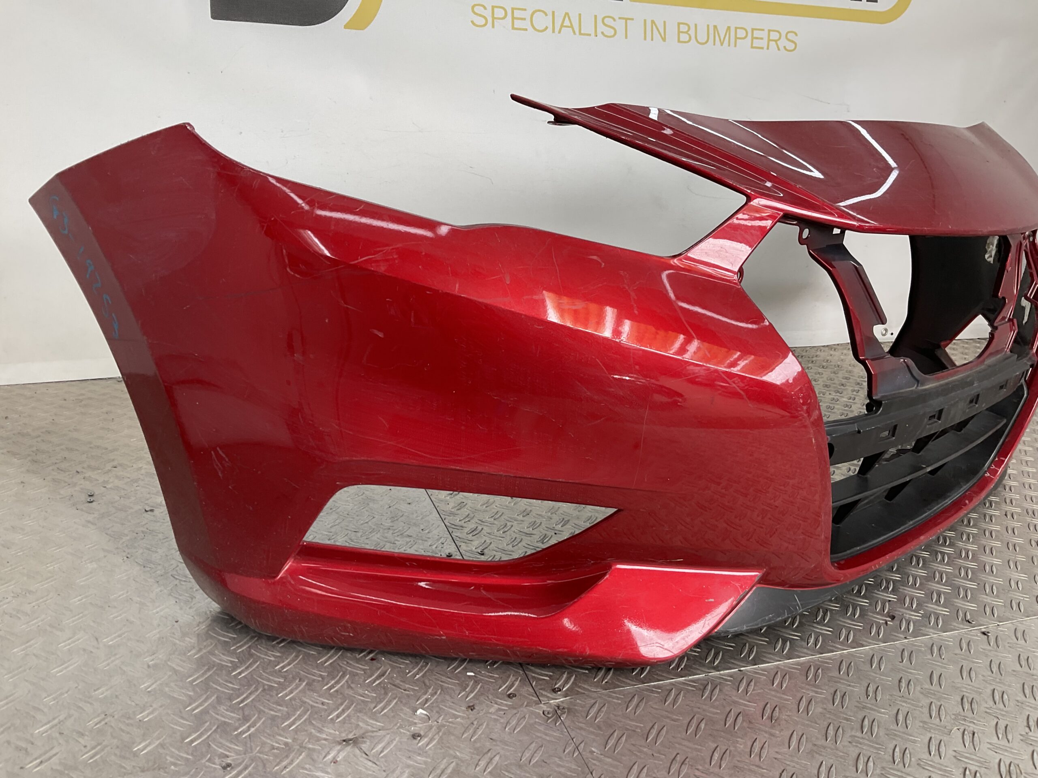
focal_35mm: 29
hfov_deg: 61.7
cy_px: 389
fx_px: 870
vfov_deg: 48.2
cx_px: 519
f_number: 1.8
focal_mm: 3
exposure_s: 1/159
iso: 16
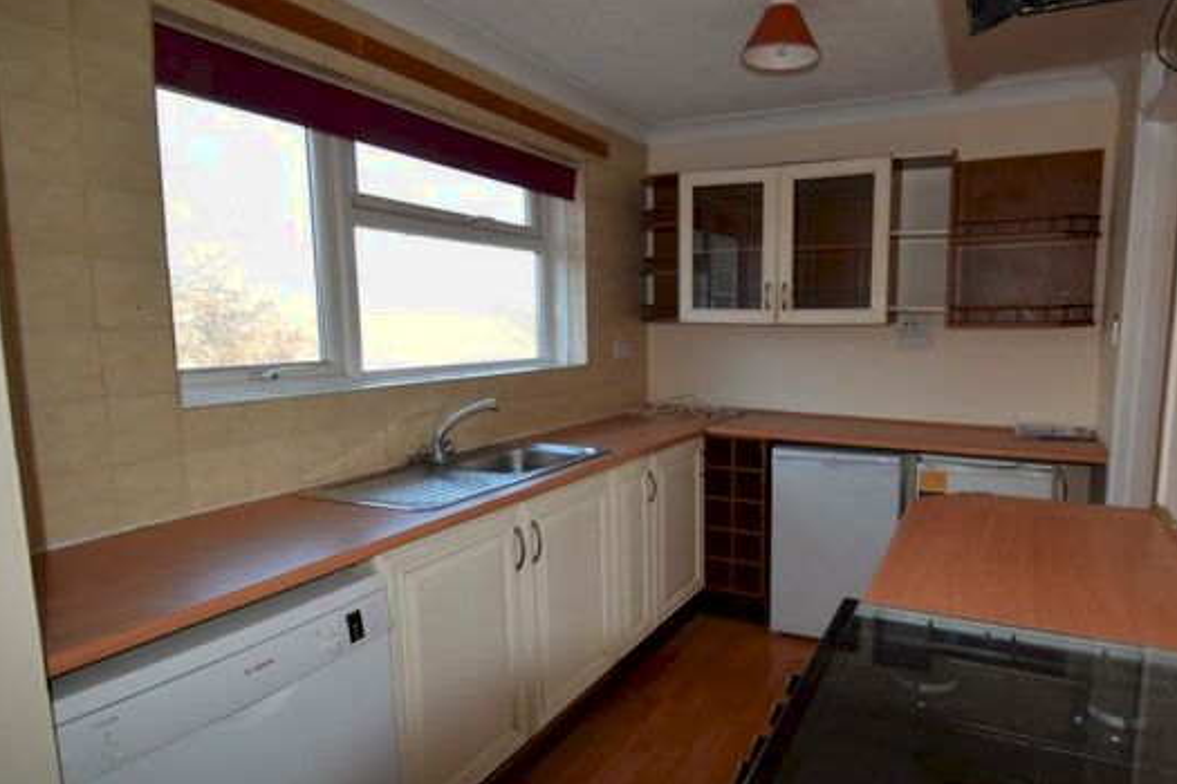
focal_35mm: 20
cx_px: 706
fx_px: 654
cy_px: 398
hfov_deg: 83.0
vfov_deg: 61.9
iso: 800
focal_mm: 10
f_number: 5.6
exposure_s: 1/125
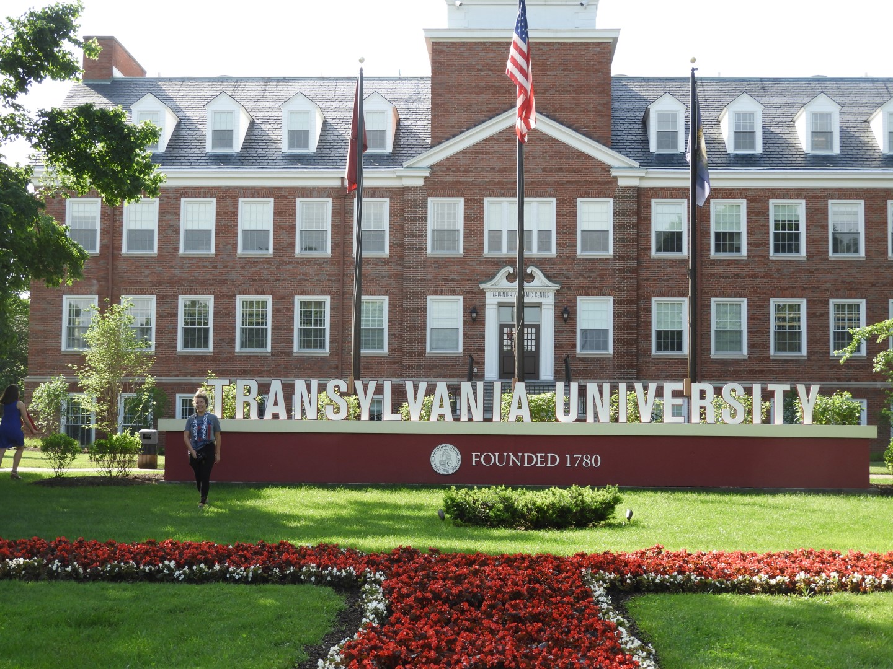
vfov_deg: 22.6
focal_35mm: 65
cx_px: 446
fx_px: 1677
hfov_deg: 29.8
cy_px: 334
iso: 100
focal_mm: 11.6
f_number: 4.2
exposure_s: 1/200
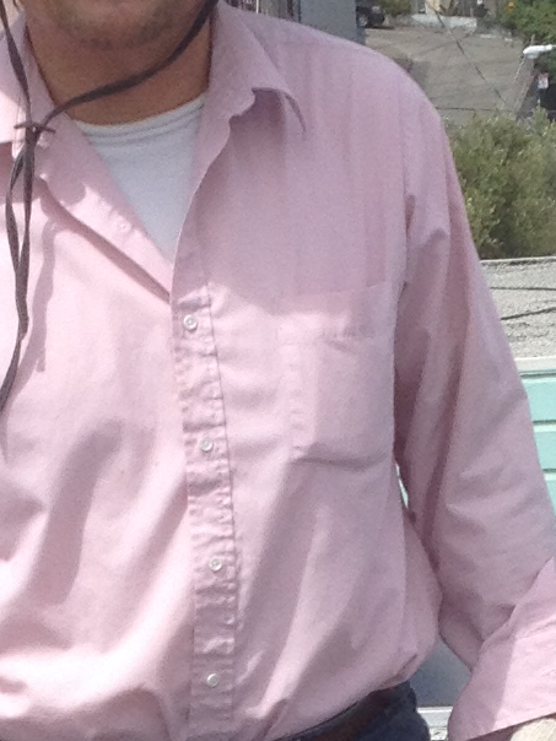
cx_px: 180
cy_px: 762
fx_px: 4048
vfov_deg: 10.4
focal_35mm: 189
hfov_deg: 7.9
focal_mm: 4.28
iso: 50
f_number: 2.4
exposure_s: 1/2123
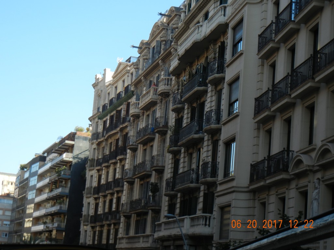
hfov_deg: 25.3
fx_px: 743
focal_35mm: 77
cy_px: 125
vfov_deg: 19.1
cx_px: 167
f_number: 4.3
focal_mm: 13.9
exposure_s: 1/343
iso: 160
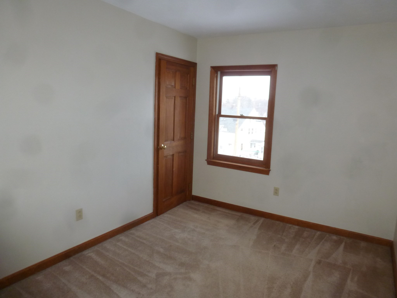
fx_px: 275
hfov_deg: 71.6
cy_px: 149
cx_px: 198
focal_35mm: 24
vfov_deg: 56.8
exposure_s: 1/60
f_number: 3.3
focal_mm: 4.3
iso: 200
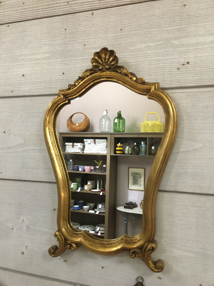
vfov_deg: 61.7
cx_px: 107
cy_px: 143
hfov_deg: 48.2
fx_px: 239
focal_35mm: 29
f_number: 2.2
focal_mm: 4.15
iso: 200
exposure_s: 1/20
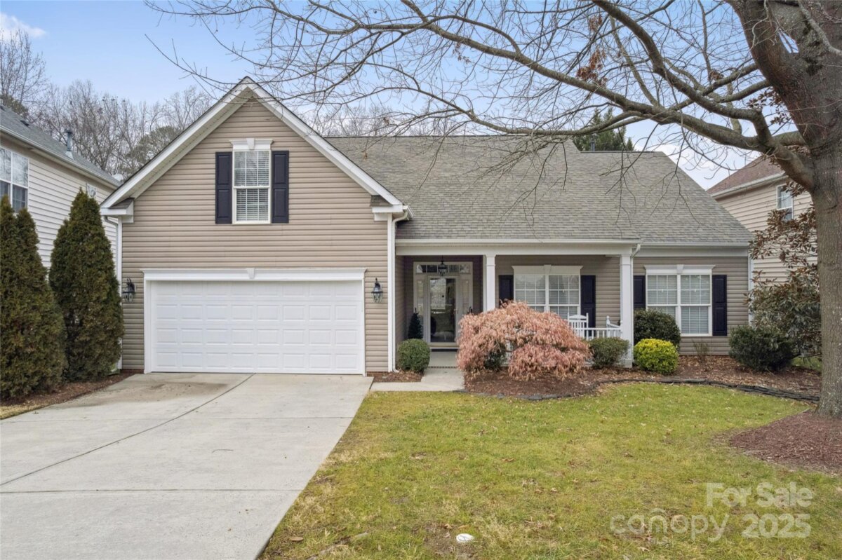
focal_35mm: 22
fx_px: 514
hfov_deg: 78.6
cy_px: 280
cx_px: 421
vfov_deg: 57.2
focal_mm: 8.4
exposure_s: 1/200
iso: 100
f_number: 2.8
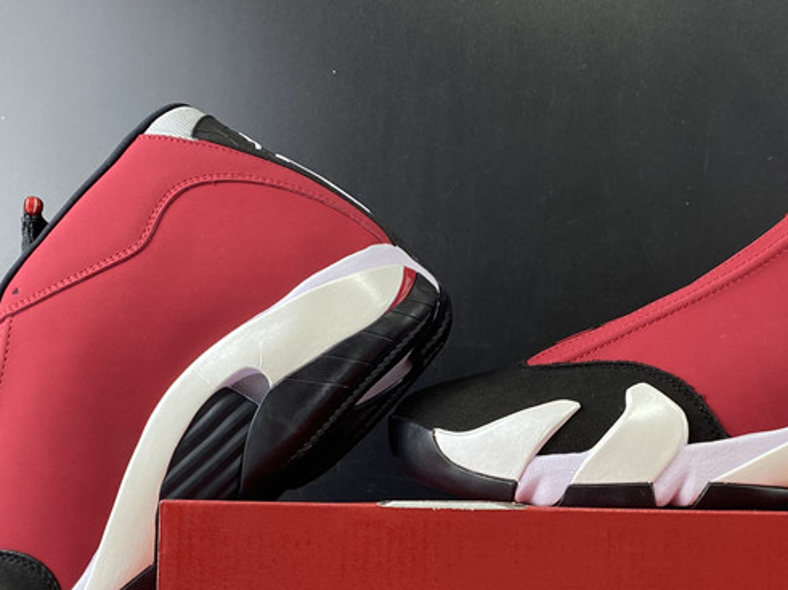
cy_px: 486
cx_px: 563
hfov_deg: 35.6
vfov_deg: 26.9
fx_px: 1206
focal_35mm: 53
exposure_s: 1/50
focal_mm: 4.25
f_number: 1.8
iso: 80
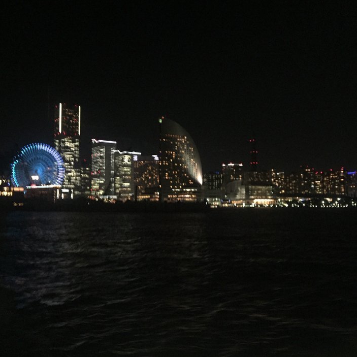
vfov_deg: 47.2
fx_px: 408
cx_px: 211
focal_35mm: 35
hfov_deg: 47.0
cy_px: 180
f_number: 2.2
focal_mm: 4.15
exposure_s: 1/16
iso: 320
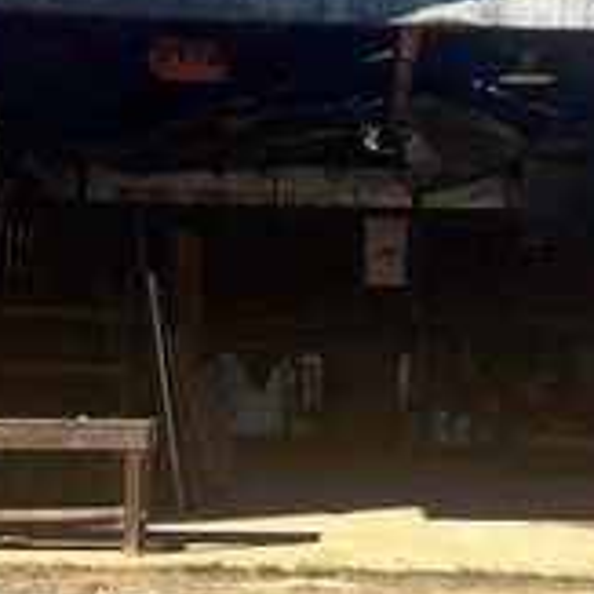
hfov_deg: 18.4
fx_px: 1825
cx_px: 390
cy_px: 228
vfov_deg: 18.5
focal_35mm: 94
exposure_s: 1/2632
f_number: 1.5
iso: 50
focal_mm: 5.7
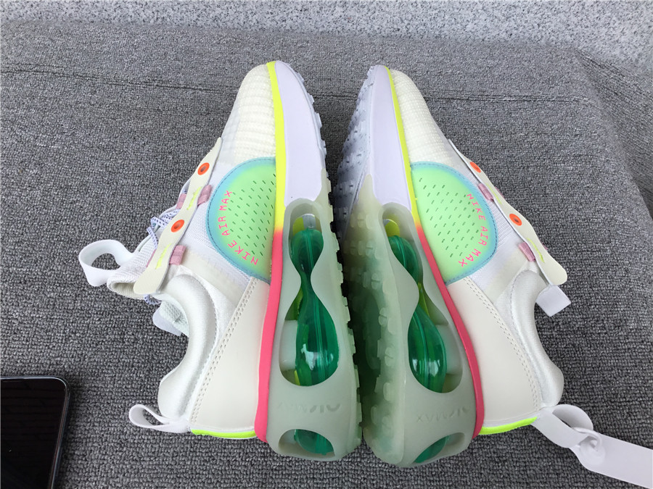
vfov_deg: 45.4
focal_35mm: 31
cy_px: 244
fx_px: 585
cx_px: 326
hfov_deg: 58.4
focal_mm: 3.3
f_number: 2.4
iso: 25
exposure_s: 1/362
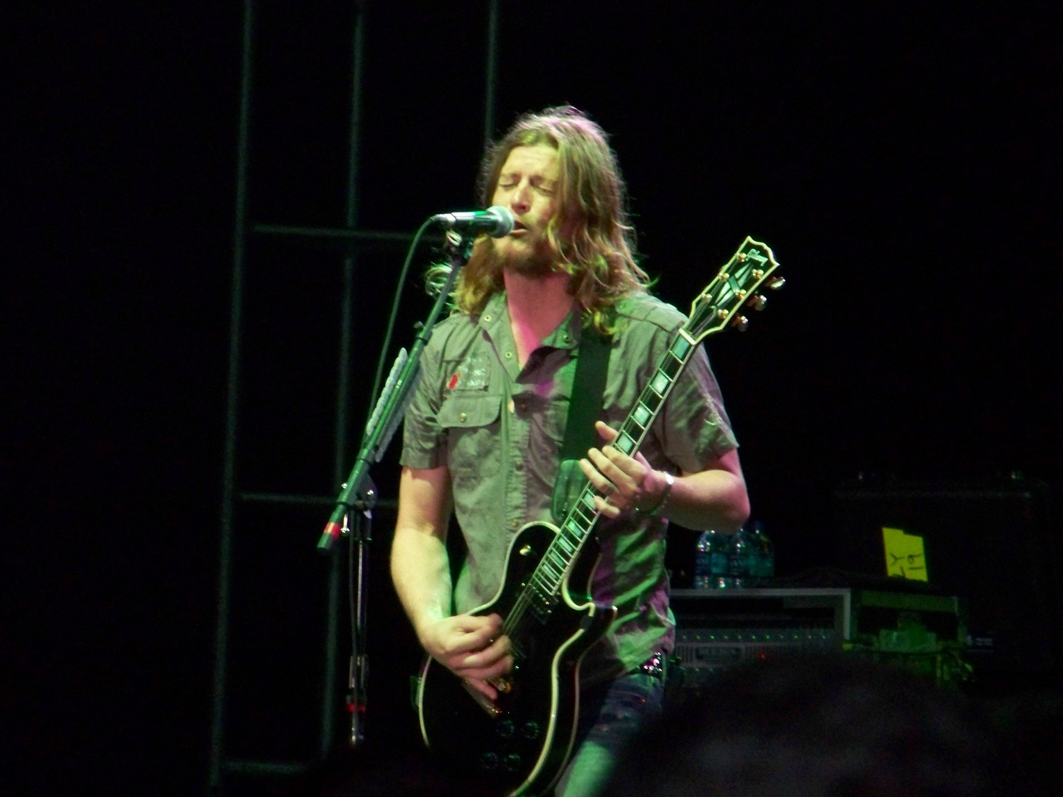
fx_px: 13266
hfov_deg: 4.6
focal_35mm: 432
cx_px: 532
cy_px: 398
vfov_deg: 3.4
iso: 400
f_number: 4.8
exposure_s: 1/40
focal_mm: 70.2
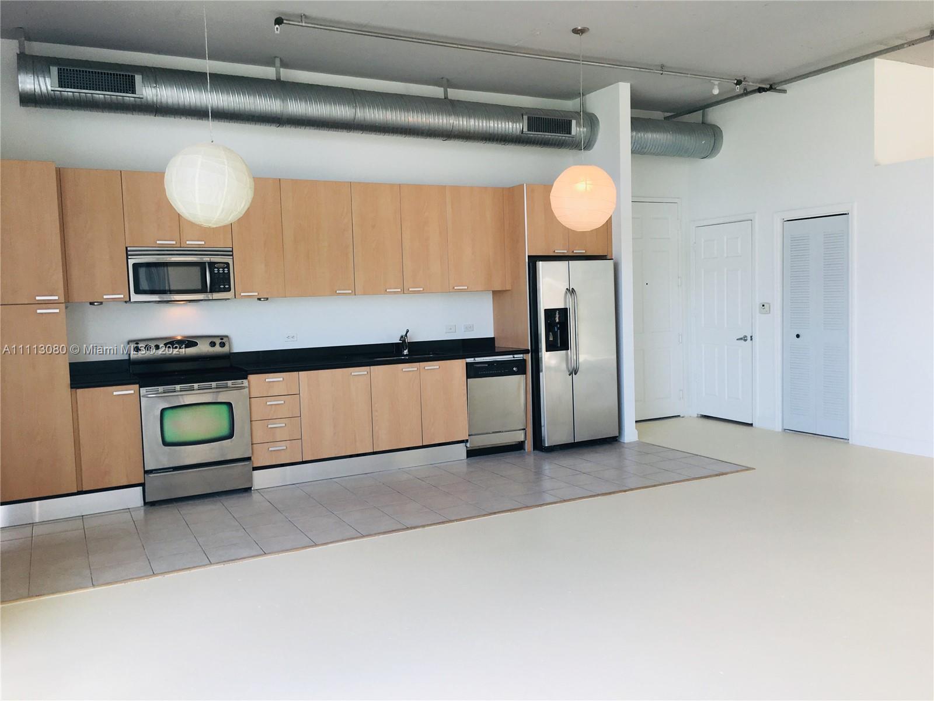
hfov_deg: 61.7
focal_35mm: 29
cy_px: 350
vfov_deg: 48.2
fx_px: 782
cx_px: 467
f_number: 2.2
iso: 25
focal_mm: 4.15
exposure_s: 1/74
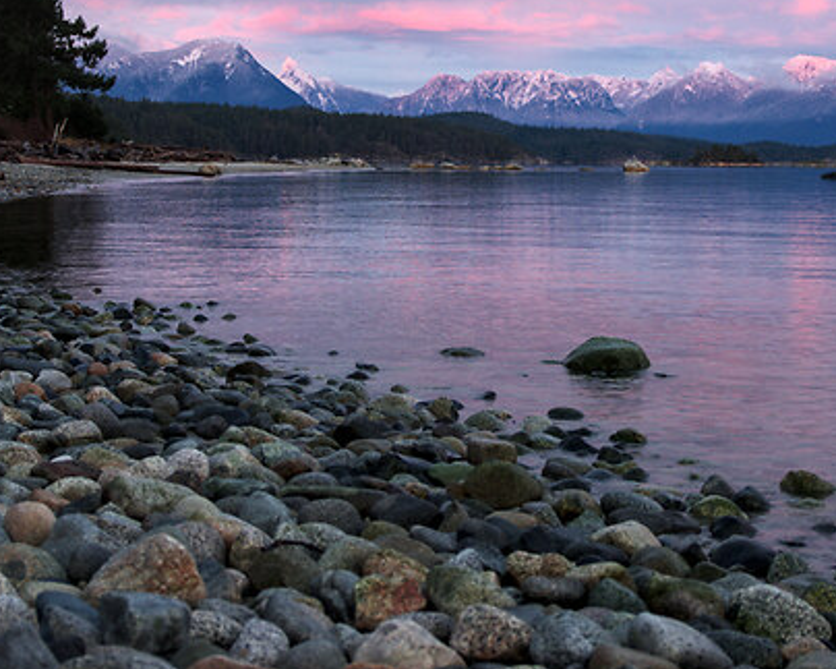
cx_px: 550
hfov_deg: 21.0
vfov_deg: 16.8
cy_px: 172
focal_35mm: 91
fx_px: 2251
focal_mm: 33
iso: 160
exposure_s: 1/60
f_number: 4
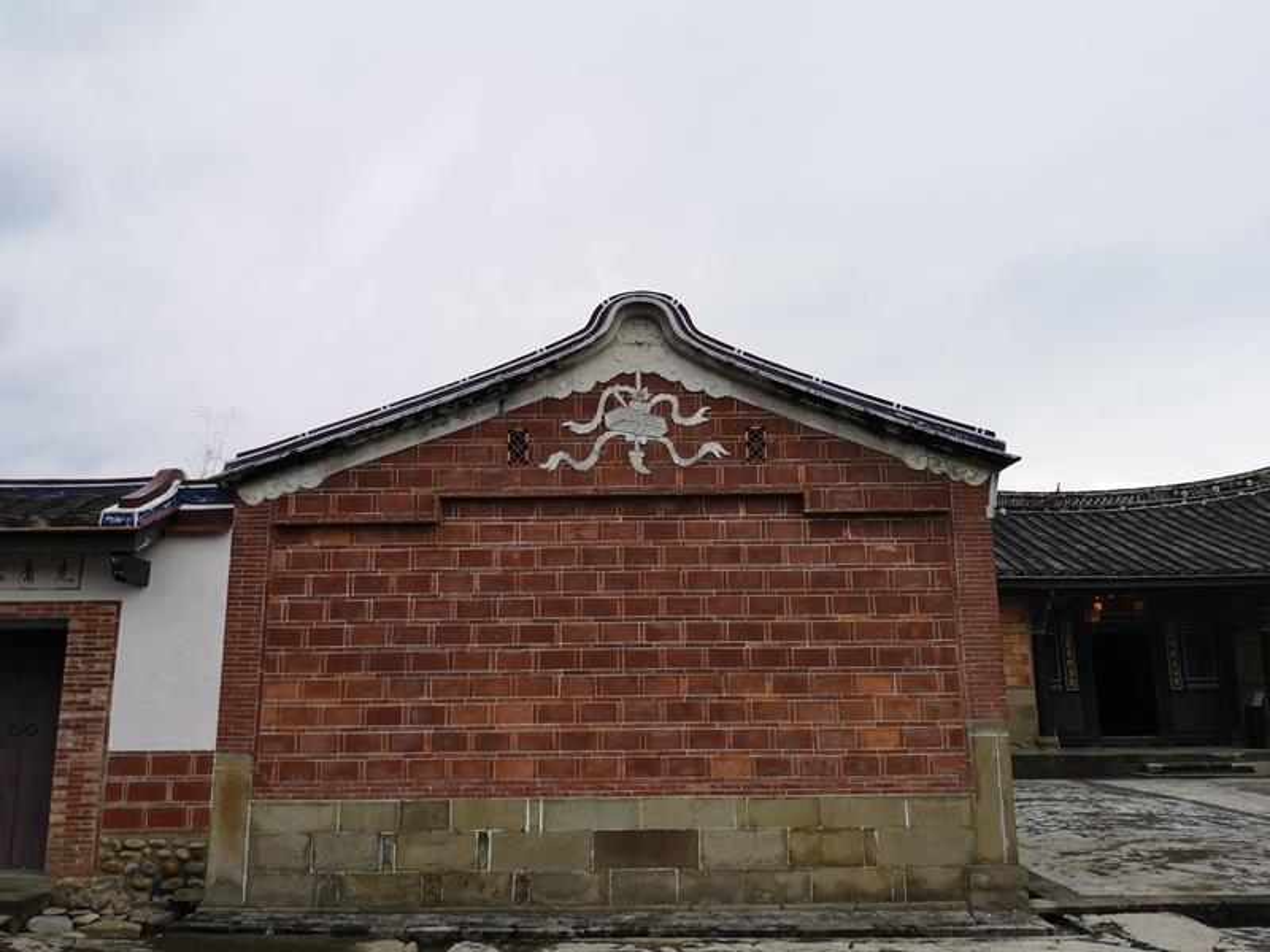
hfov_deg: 65.3
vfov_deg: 51.4
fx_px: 991
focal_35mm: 27
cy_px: 476
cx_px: 635
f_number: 1.8
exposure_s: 1/216
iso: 50
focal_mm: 3.95
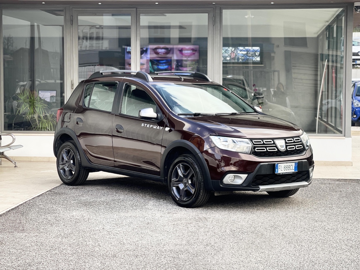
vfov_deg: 22.9
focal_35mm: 64
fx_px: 666
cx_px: 180
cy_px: 135
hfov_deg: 30.3
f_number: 2.2
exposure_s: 1/121
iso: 32
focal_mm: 7.5
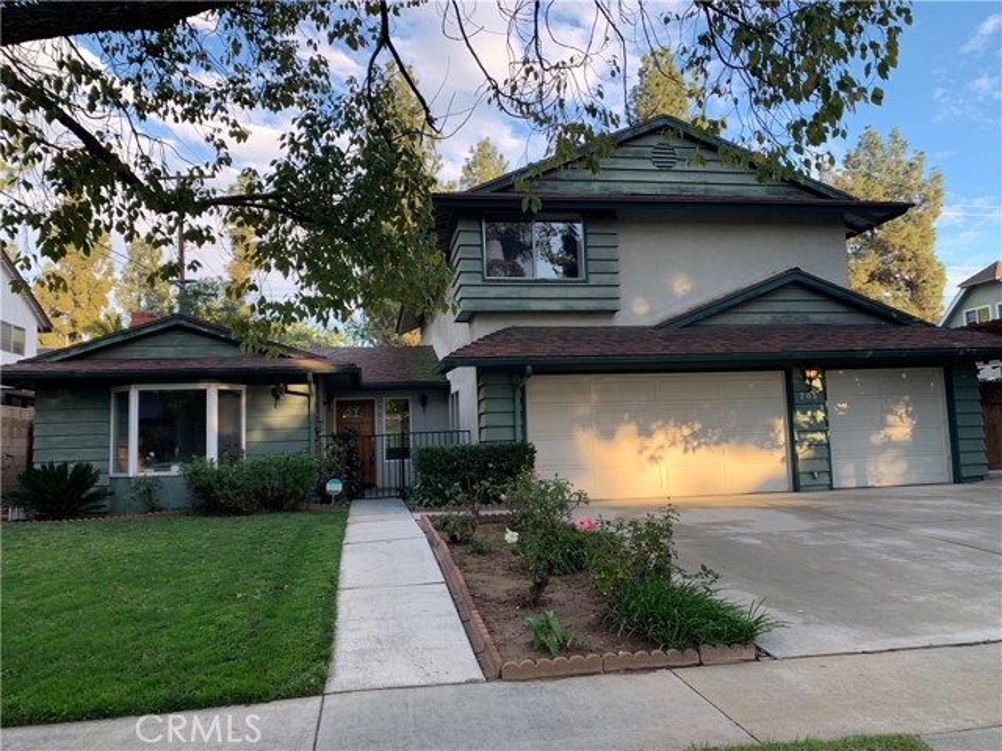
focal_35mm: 26
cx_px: 501
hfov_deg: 67.3
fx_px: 753
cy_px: 376
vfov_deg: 53.1
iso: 25
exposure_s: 1/148
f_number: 1.8
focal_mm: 4.25
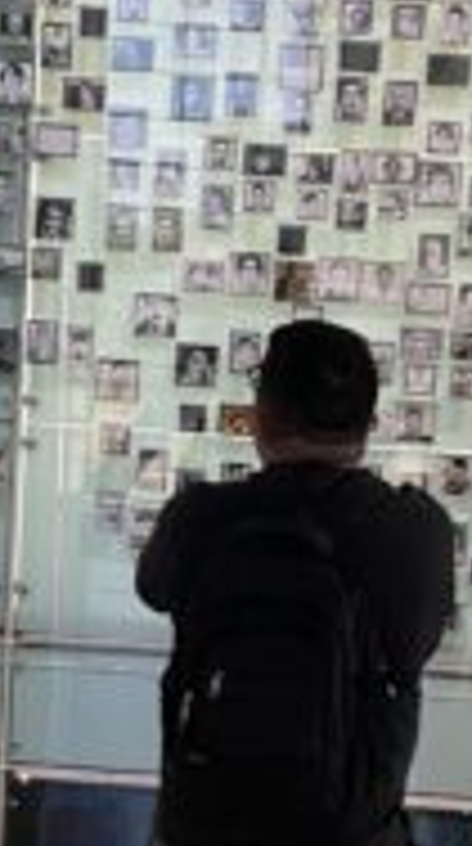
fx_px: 1521
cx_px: 193
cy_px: 490
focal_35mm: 68
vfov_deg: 31.0
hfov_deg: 17.6
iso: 320
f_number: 1.8
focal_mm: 4.25
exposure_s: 1/50
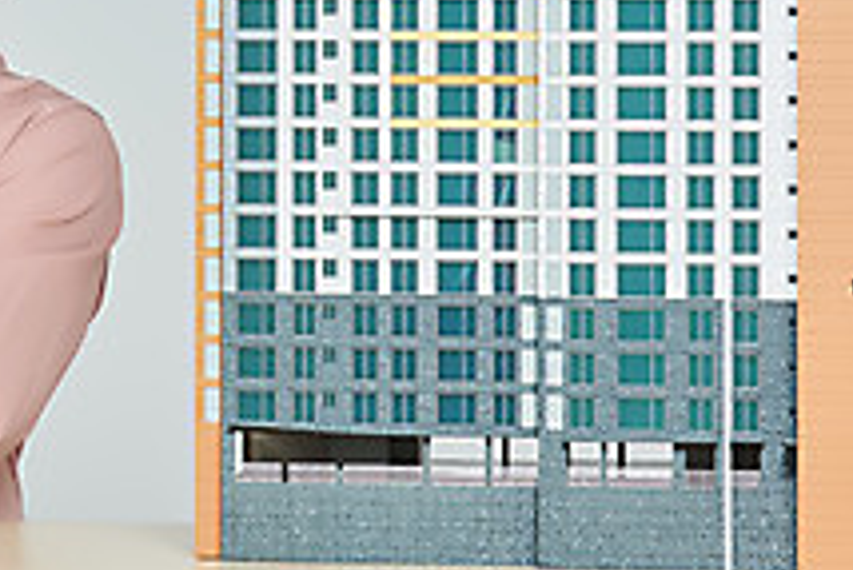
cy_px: -124
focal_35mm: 313
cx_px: -122
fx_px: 7421
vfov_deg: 4.4
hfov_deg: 6.5
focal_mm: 112
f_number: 13
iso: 100
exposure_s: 1/125
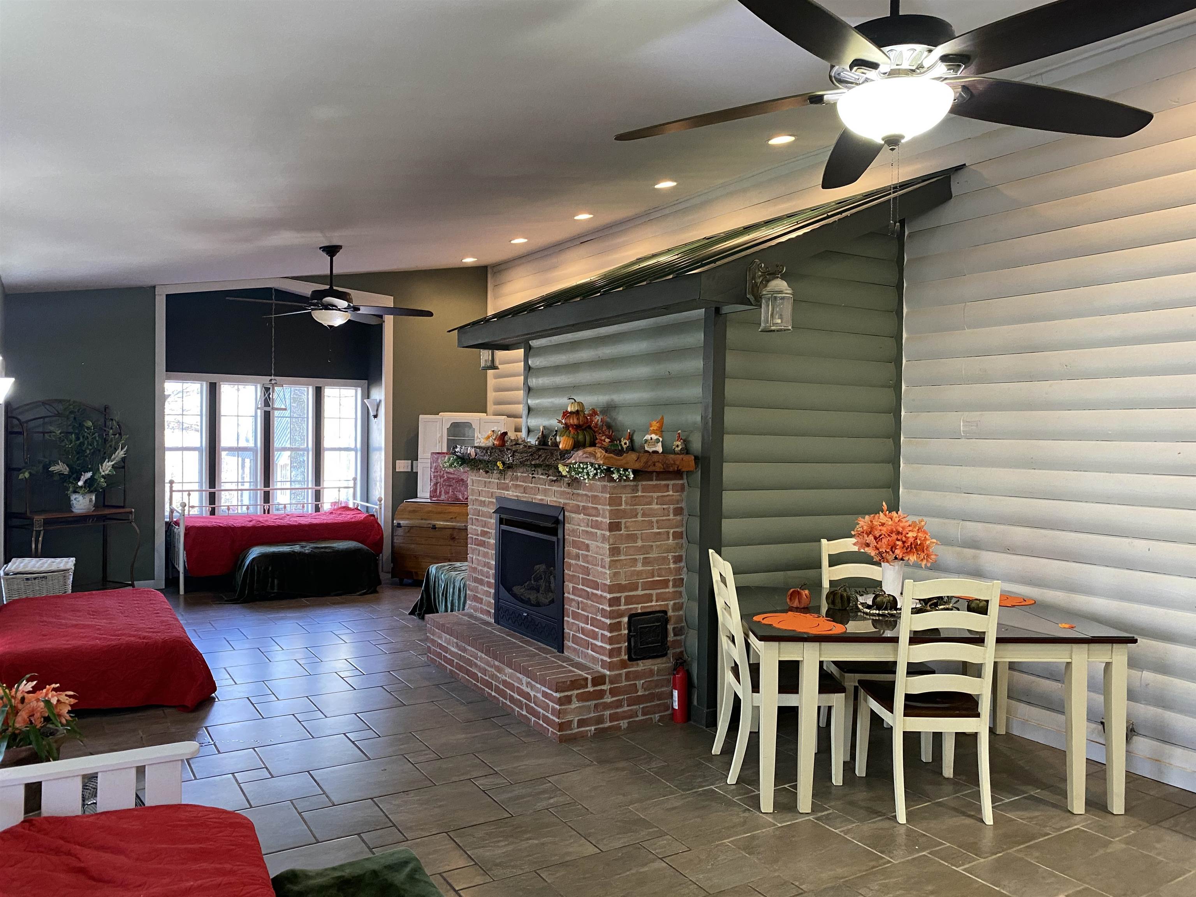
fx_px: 898
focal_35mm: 26
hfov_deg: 67.3
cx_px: 598
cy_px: 448
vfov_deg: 53.1
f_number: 1.8
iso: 320
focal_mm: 4.25
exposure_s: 1/60
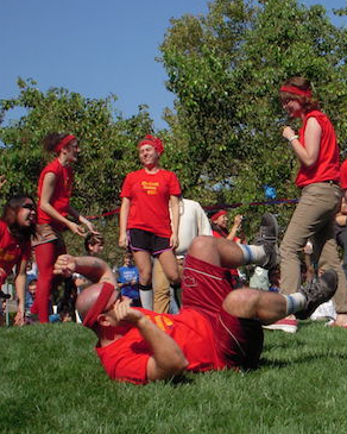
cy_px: 254
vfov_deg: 29.1
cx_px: 326
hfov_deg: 22.8
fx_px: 834
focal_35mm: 65
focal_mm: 6.3
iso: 100
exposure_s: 1/400
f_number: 6.6
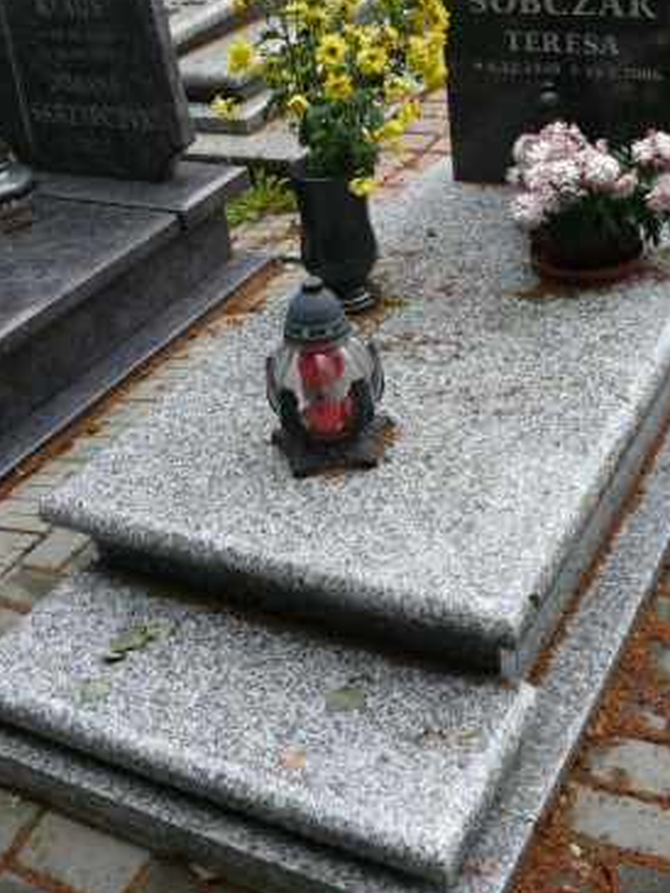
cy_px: 338
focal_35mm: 46
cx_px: 394
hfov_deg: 31.5
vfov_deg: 40.9
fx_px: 1186
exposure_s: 1/80
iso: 100
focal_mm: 7.4
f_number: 2.8
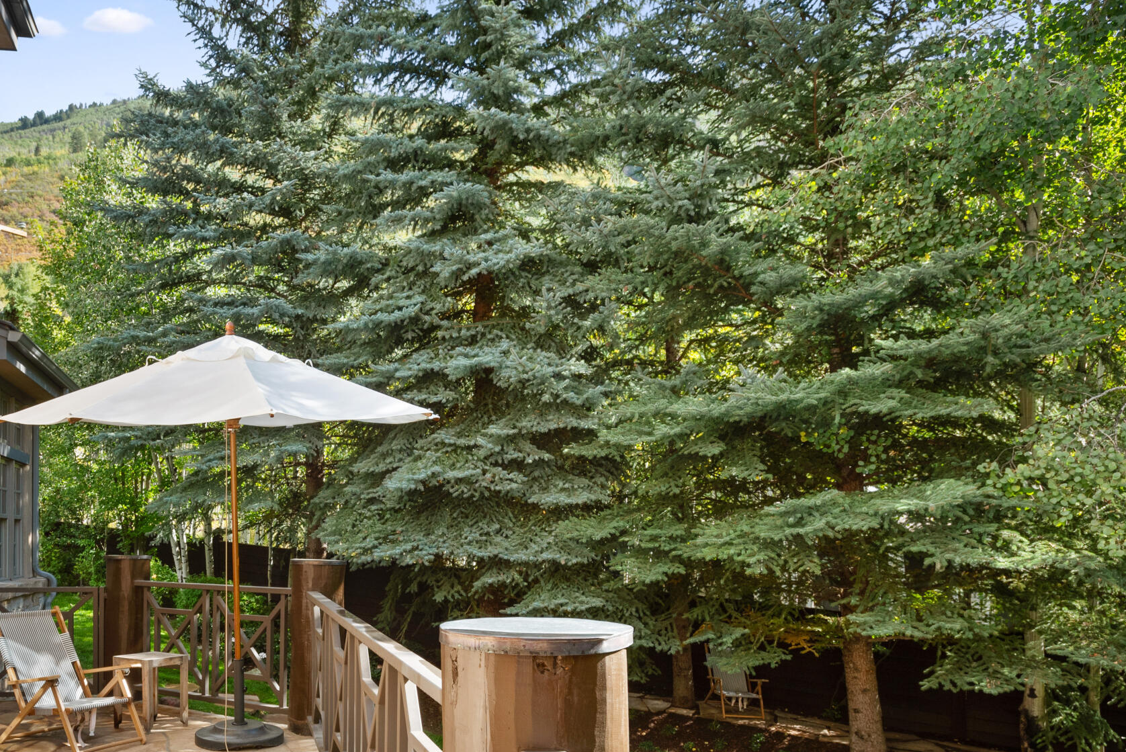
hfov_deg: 54.3
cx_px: 347
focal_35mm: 34
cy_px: 533
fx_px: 1064
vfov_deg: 38.2
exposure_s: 1/125
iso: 200
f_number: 8
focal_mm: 19
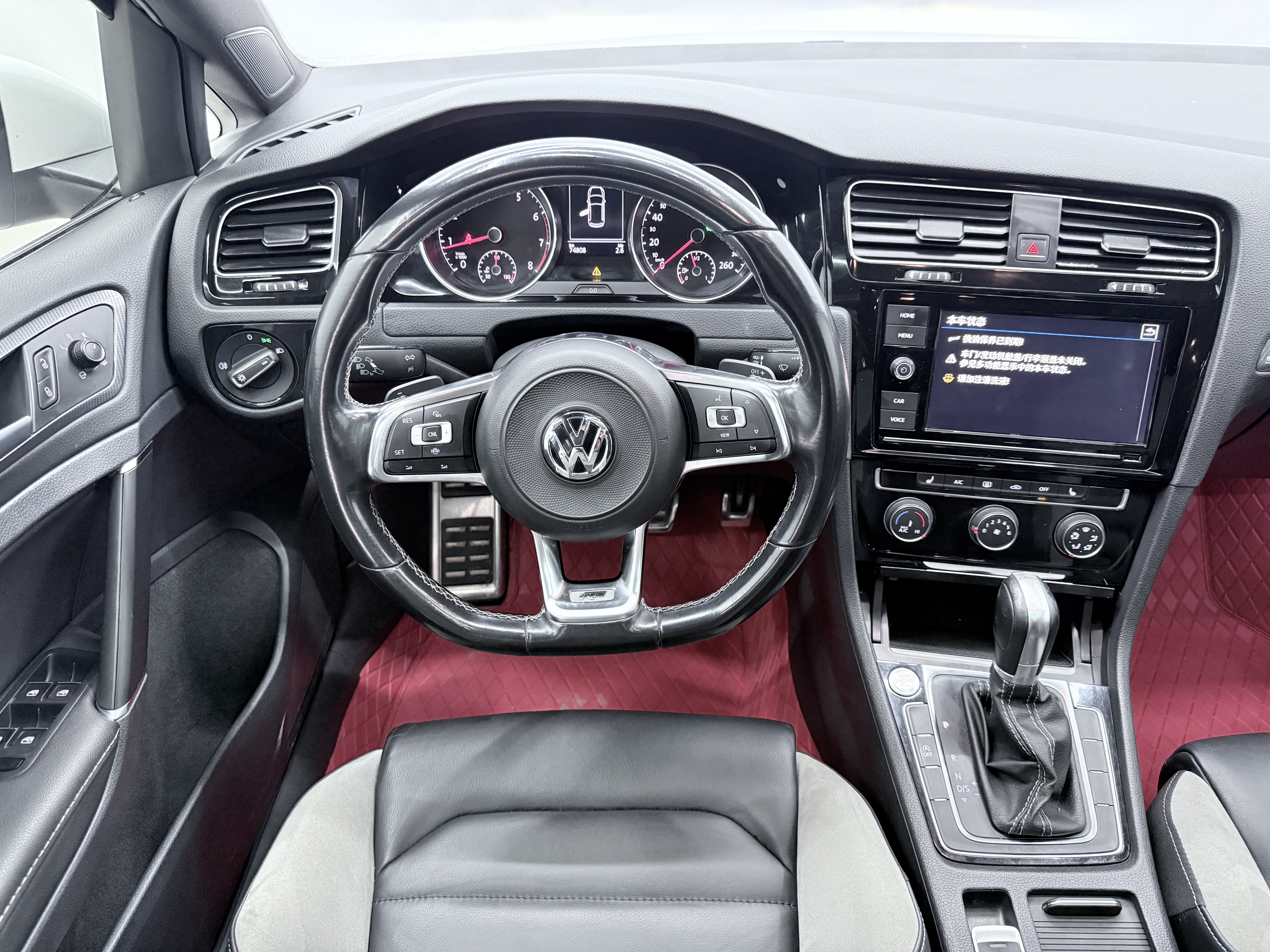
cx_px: 635
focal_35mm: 24
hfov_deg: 71.6
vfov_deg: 56.8
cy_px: 476
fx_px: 881
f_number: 1.78
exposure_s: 1/50
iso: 640
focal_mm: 6.76
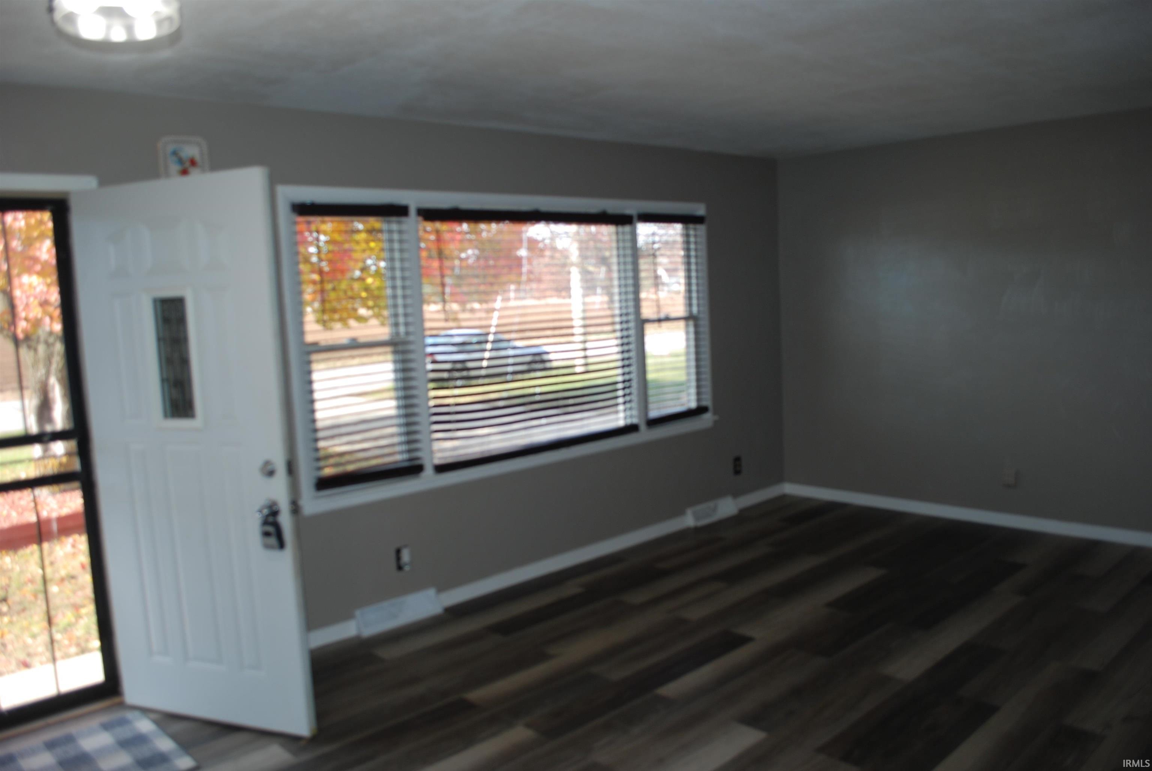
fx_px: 865
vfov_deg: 48.0
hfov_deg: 67.3
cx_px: 576
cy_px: 386
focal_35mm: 27
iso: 100
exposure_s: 1/60
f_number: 3.5
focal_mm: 18
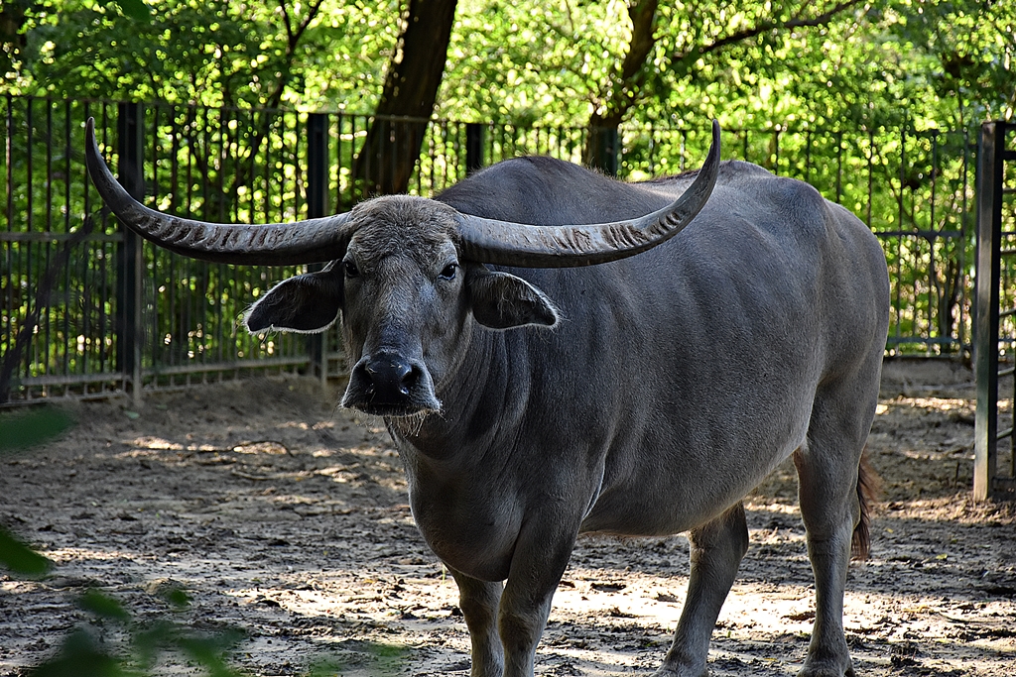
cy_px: 338
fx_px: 4911
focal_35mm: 174
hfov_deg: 11.8
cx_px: 508
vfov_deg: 7.9
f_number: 5.6
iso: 800
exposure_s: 1/125
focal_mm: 116
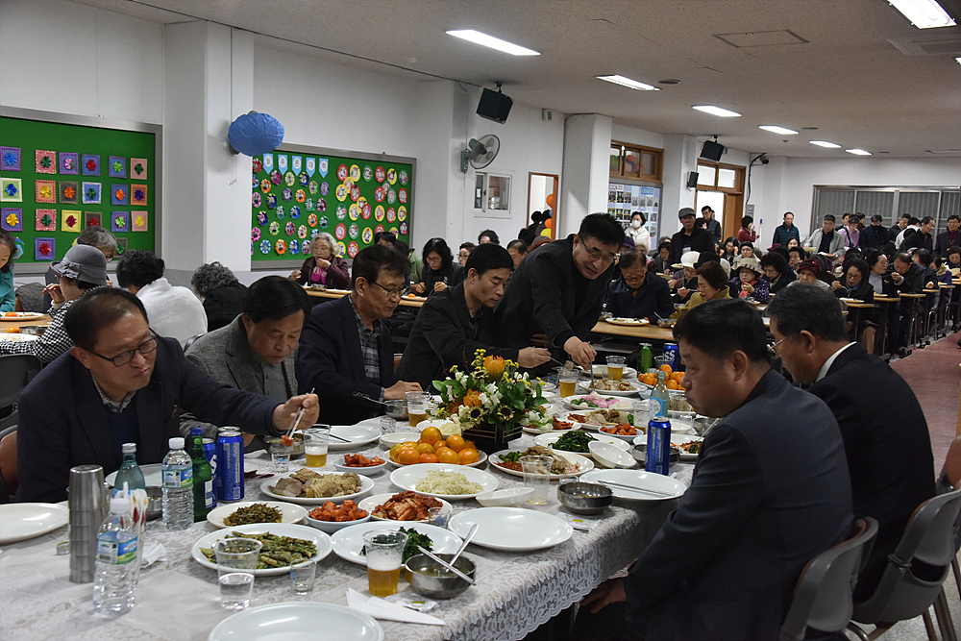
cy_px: 320
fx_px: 1014
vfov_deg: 35.1
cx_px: 480
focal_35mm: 38
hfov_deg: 50.7
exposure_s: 1/125
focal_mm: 38
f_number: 5.6
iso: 3600
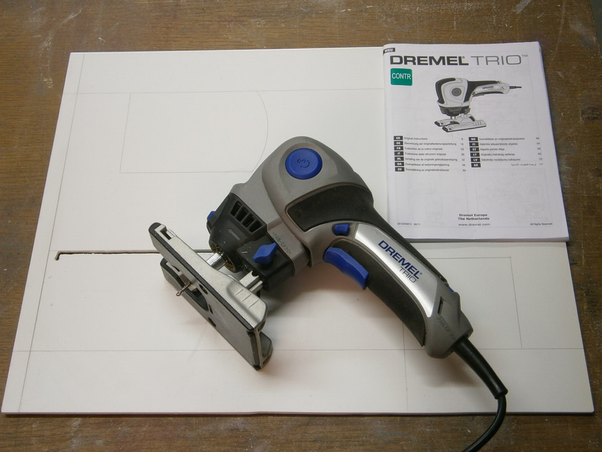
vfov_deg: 30.9
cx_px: 301
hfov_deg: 40.4
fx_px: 817
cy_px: 226
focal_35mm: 47
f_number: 3.4
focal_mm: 8.3
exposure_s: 1/20
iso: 125
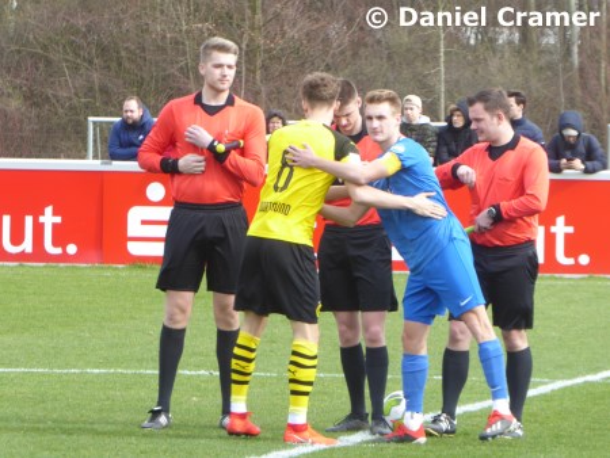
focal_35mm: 465
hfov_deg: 4.3
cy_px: 229
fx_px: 8199
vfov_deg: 3.2
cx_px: 305
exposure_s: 1/100
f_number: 6
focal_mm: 83.4
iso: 100
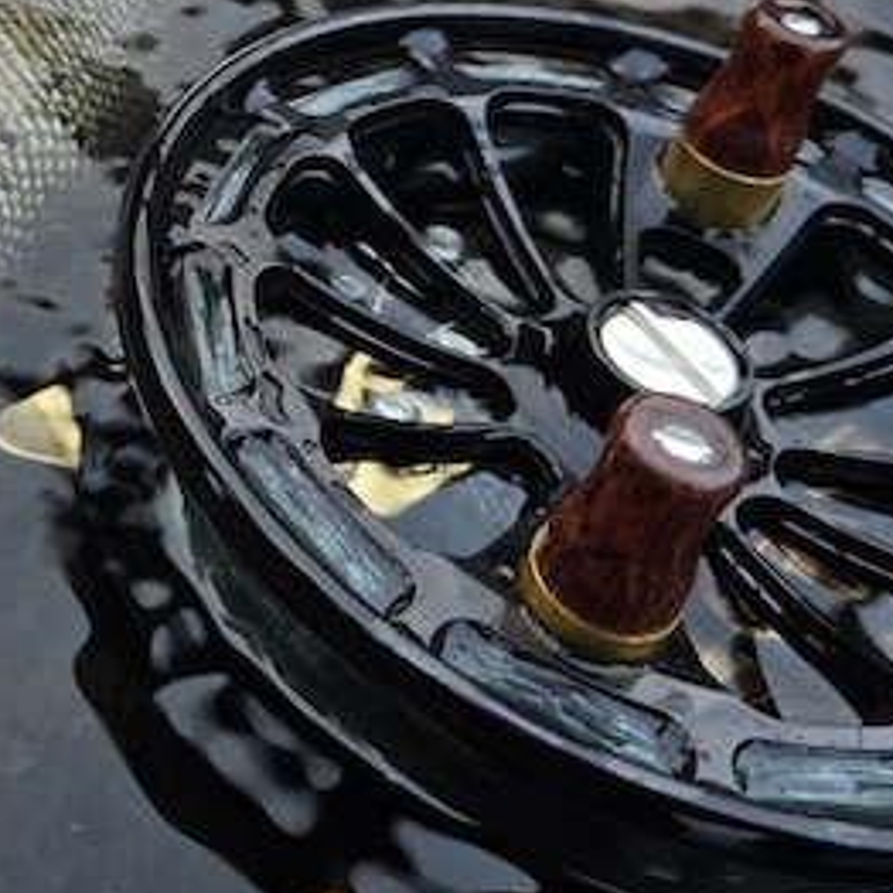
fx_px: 1810
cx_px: 3
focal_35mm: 62
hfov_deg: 26.3
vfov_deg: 26.8
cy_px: 85
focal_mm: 5.4
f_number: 1.8
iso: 250
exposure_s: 1/120
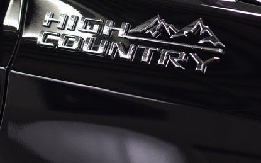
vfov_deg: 7.9
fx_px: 1173
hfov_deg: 12.7
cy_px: 36
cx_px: 115
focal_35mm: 165
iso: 1600
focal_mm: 70
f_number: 3.5
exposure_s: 1/125
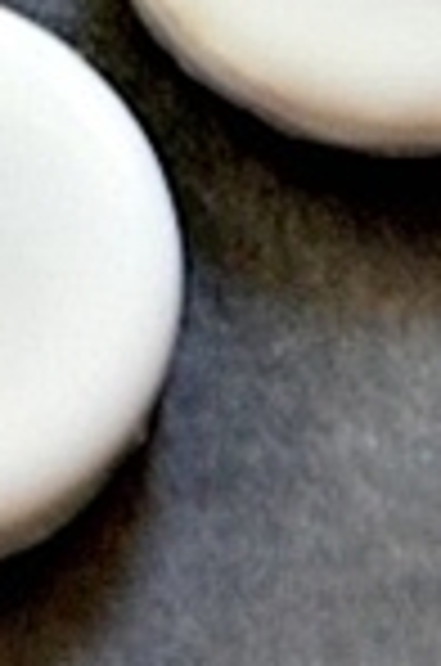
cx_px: -662
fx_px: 14834
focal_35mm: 804
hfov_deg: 1.7
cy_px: -472
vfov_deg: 2.6
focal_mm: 105
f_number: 5.6
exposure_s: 1/30
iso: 1000
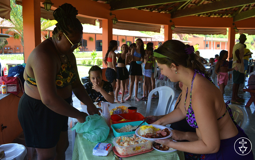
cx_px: 128
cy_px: 74
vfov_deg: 44.5
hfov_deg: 66.5
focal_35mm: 28
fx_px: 195
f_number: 5.6
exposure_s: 1/125
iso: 200
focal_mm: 18
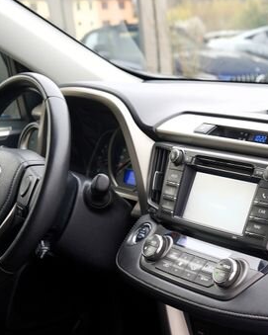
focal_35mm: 68
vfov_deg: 27.2
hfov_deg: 20.8
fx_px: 675
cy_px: 278
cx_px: 329
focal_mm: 24
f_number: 3.2
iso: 100
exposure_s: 1/40
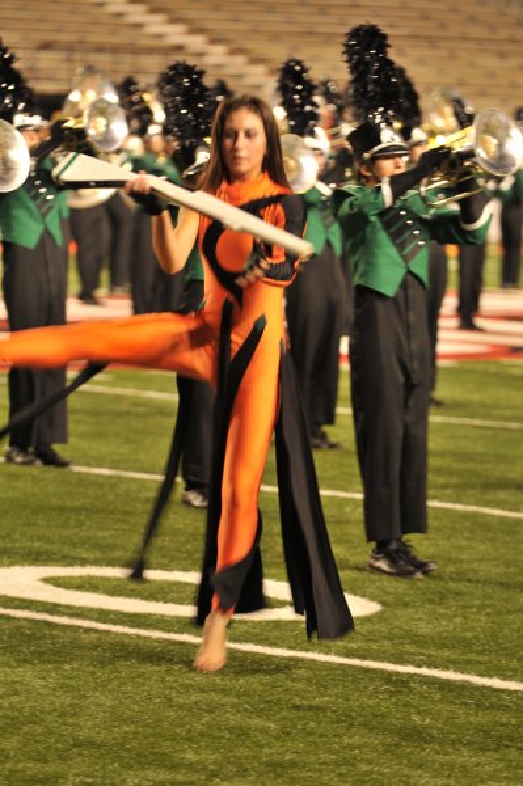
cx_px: 262
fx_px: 4256
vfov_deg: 10.6
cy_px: 393
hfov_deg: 7.0
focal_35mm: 195
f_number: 2.8
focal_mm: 130
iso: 320
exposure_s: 1/60
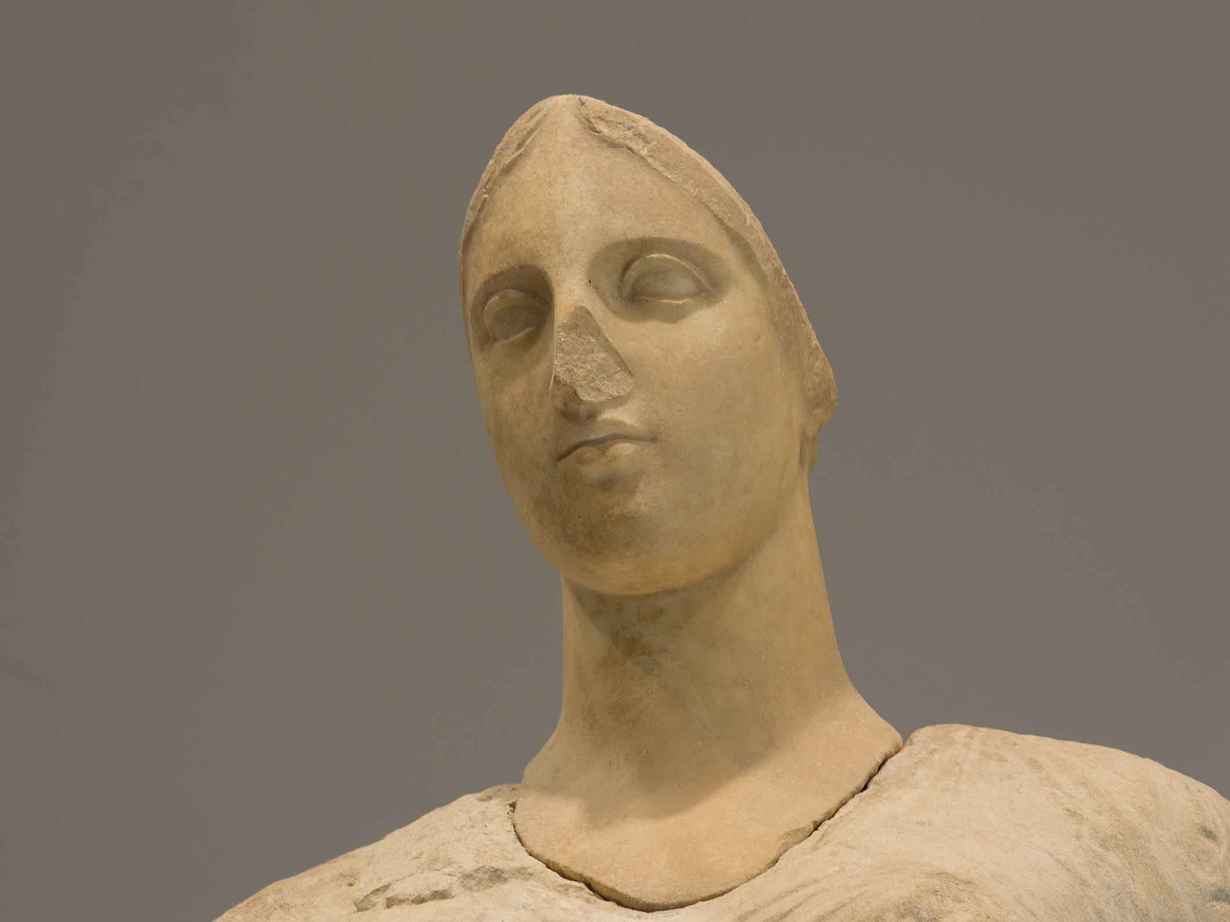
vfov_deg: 7.6
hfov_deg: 10.1
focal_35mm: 196
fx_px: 6964
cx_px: 581
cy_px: 461
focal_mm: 180
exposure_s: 1/60
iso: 800
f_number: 9
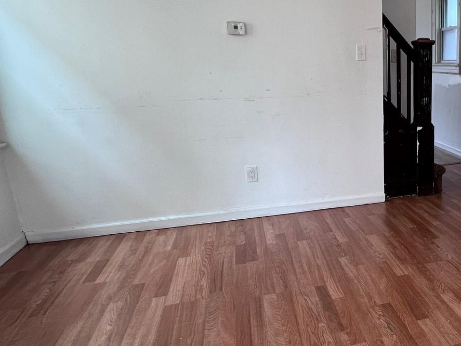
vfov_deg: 46.8
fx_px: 400
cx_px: 407
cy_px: 188
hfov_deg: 53.2
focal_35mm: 30
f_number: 1.8
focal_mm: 1.57
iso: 125
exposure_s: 1/99
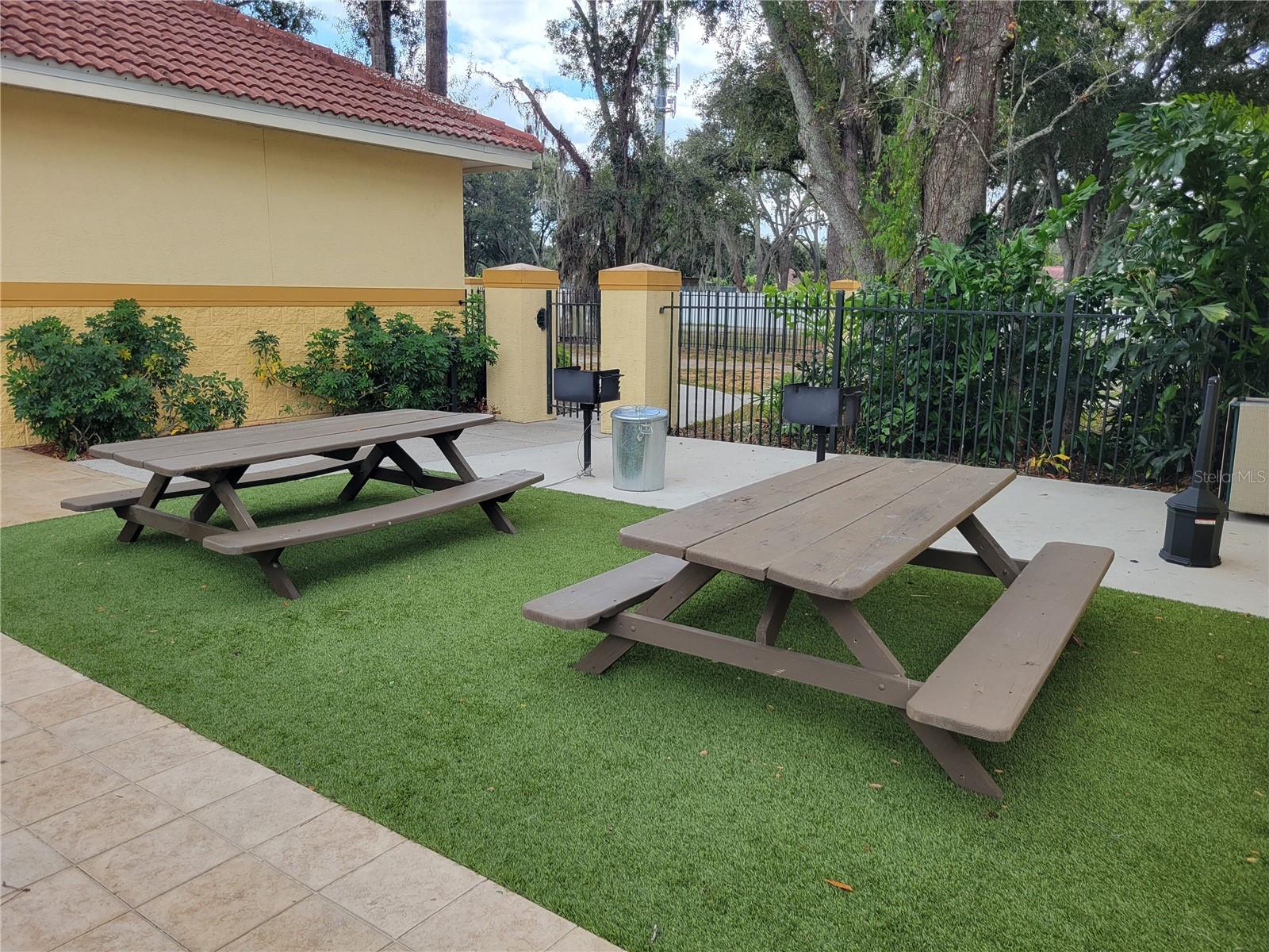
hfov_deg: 67.3
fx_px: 953
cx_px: 634
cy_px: 476
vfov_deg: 53.1
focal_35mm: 26
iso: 40
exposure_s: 1/446
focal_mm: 5.4
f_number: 1.8
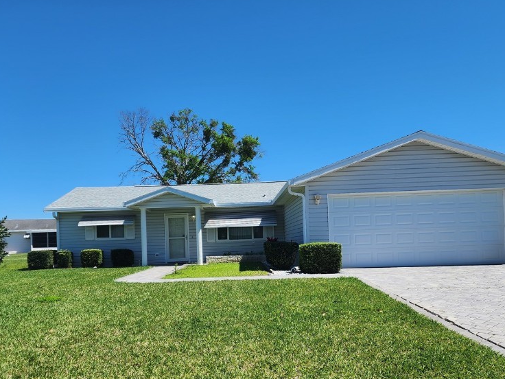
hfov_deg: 56.7
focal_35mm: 32
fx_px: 467
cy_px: 243
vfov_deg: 43.7
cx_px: 228
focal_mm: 6.4
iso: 12
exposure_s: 1/1272
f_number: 1.8
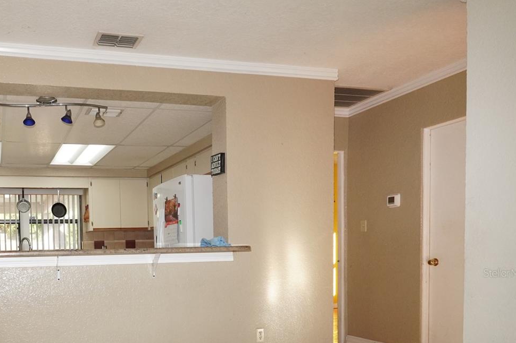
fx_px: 479
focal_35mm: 33
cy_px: 273
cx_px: 105
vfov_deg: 38.1
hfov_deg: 53.0
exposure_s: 1/250
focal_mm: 13.5
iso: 1600
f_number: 5.6
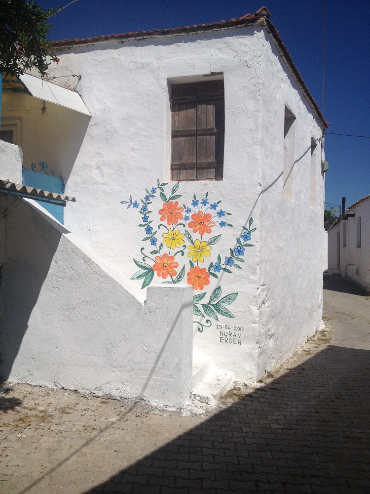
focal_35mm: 35
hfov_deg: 40.7
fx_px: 499
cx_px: 185
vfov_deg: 52.6
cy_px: 247
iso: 50
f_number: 2.4
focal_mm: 4.28
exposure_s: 1/6135
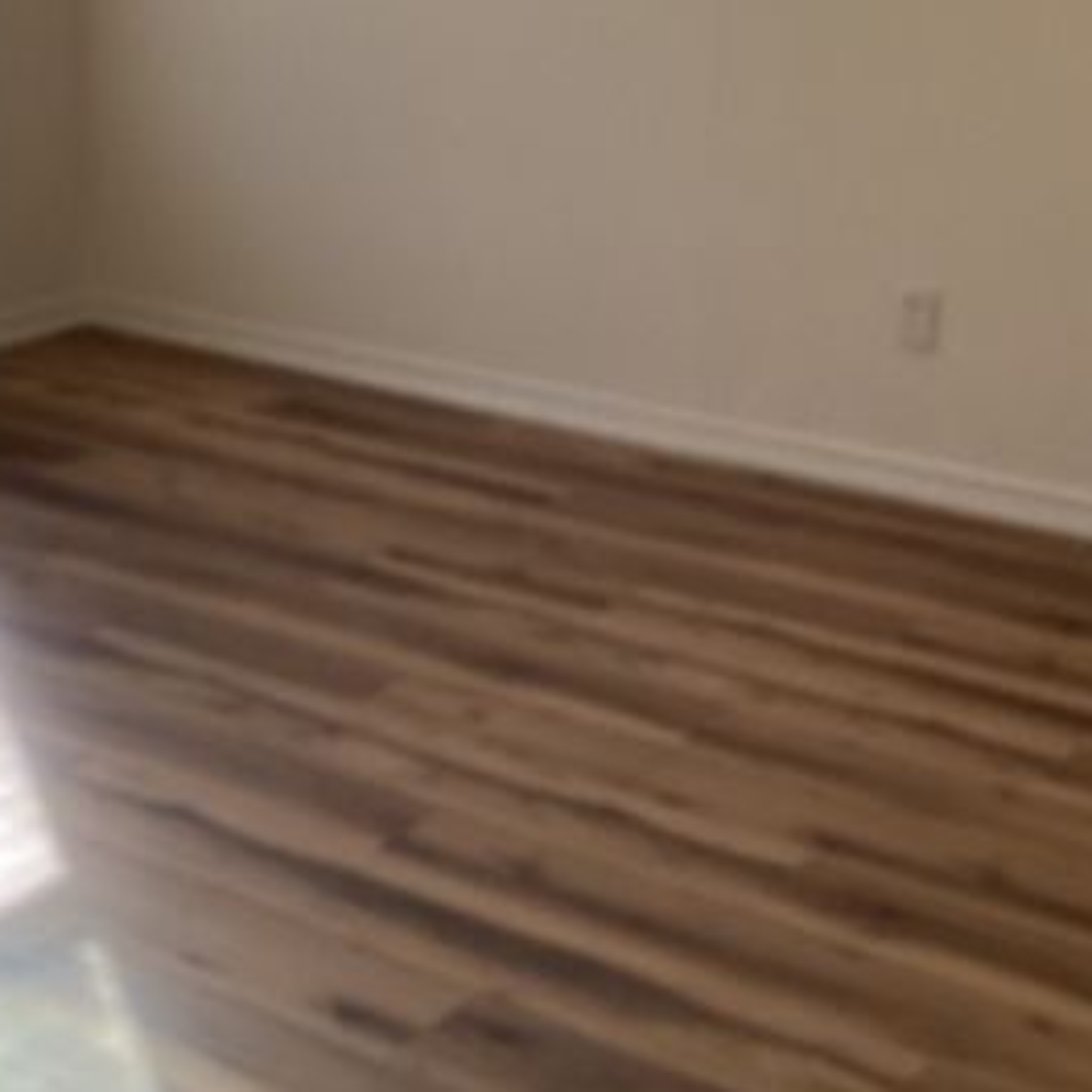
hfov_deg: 24.8
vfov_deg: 24.6
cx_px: 317
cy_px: 237
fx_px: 2463
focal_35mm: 69
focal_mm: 3.3
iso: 25
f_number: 2.4
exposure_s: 1/138
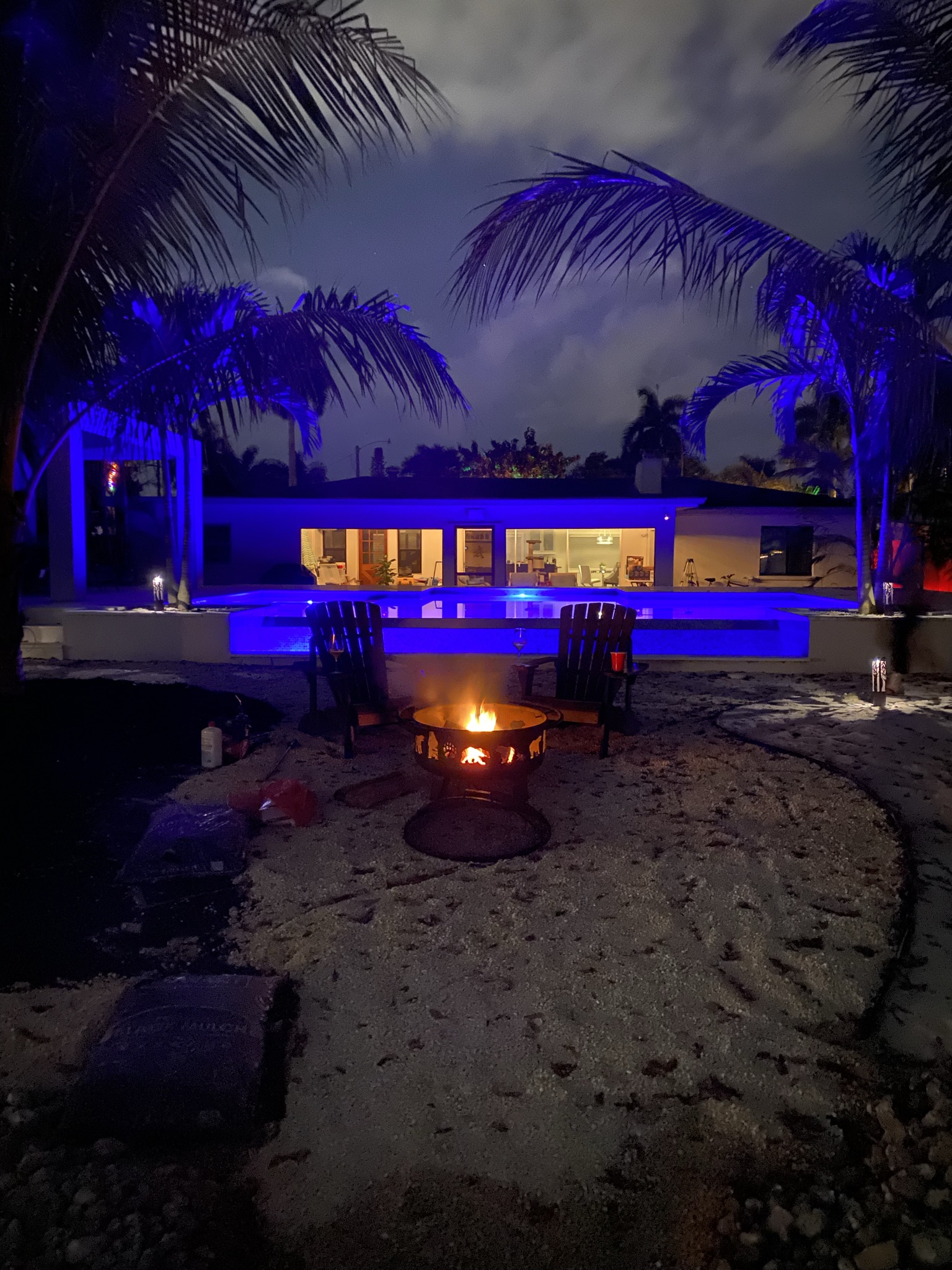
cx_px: 476
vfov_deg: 67.3
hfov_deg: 53.1
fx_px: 953
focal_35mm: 26
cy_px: 635
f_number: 1.8
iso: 3200
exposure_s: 1/4
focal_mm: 4.25
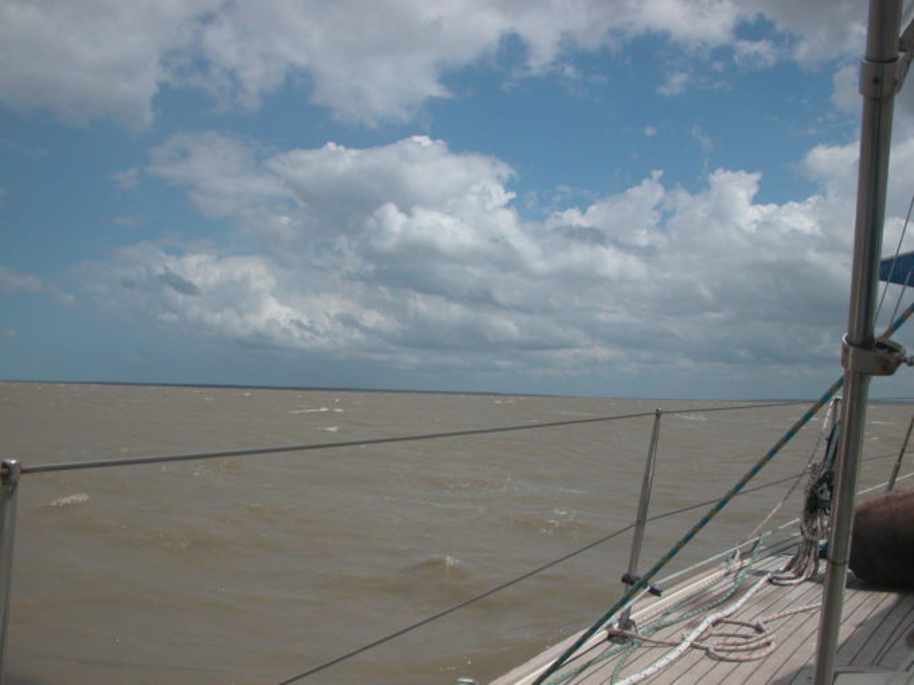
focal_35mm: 35
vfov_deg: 40.7
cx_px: 457
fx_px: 924
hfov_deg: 52.6
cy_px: 342
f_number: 8
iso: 200
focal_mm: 8.9
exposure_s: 1/2041
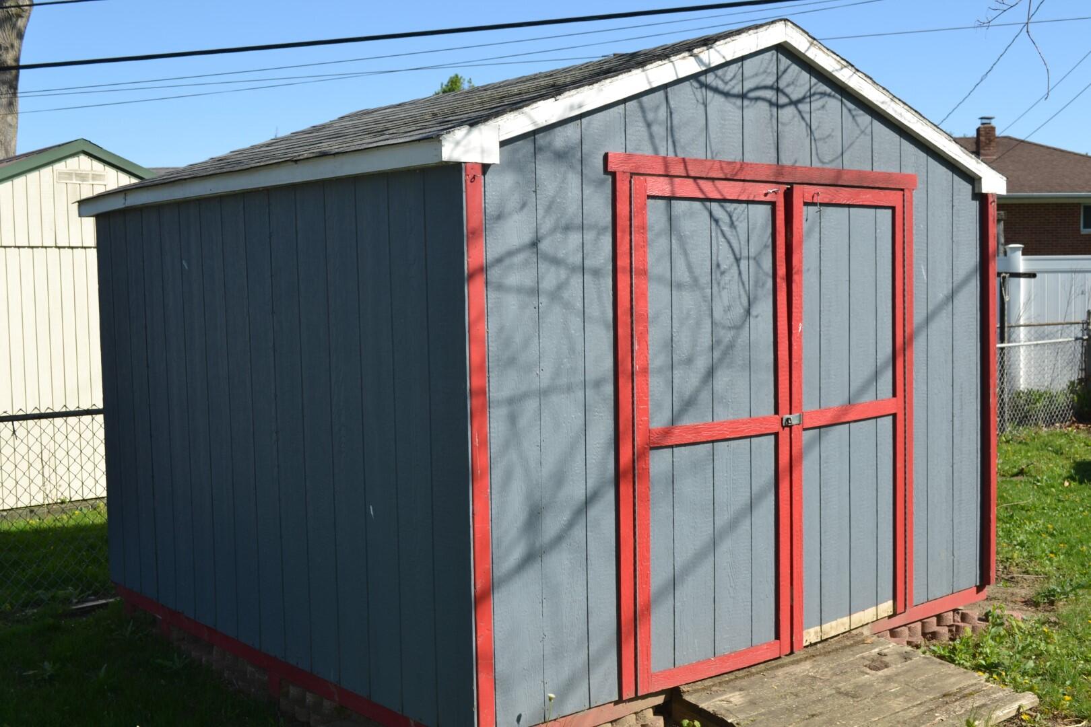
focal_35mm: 39
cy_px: 364
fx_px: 1182
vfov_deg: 34.2
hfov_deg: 49.6
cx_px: 546
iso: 100
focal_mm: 26
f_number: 7.1
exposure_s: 1/200
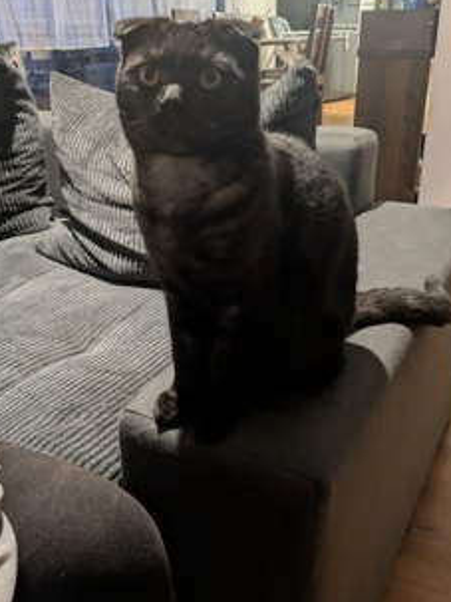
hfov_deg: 42.9
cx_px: 223
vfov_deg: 55.4
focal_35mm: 33
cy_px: 306
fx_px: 574
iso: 288
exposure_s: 1/16.7
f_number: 1.89
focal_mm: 5.43
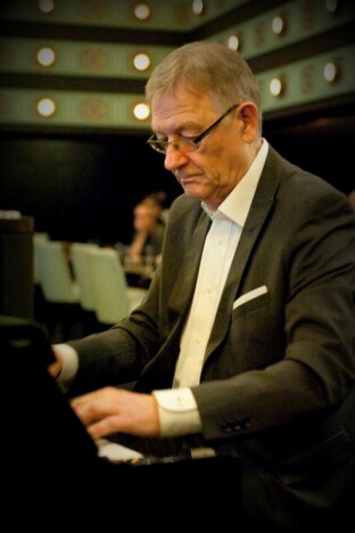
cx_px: 178
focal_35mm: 62
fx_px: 917
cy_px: 266
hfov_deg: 21.9
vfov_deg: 32.4
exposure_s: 1/40
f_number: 3.2
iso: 6400
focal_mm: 62
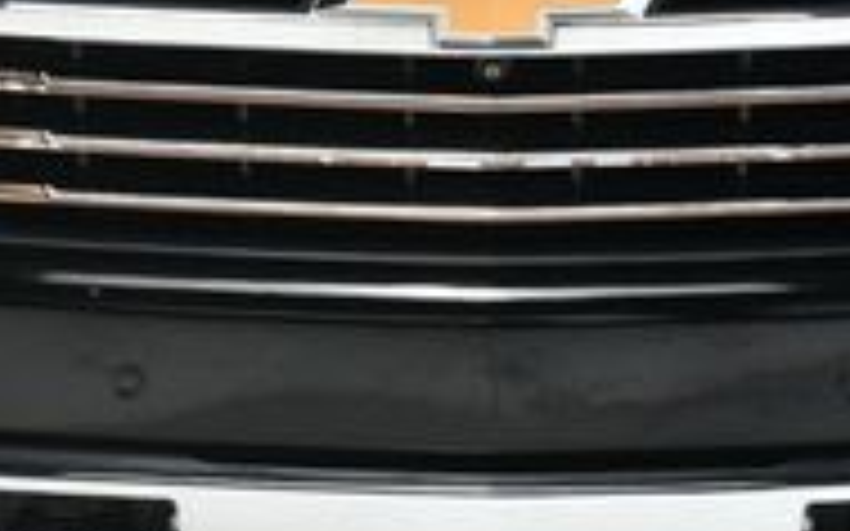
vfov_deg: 9.4
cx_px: 571
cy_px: -99
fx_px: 3196
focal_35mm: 138
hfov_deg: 15.1
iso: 100
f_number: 11
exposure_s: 1/160
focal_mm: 27
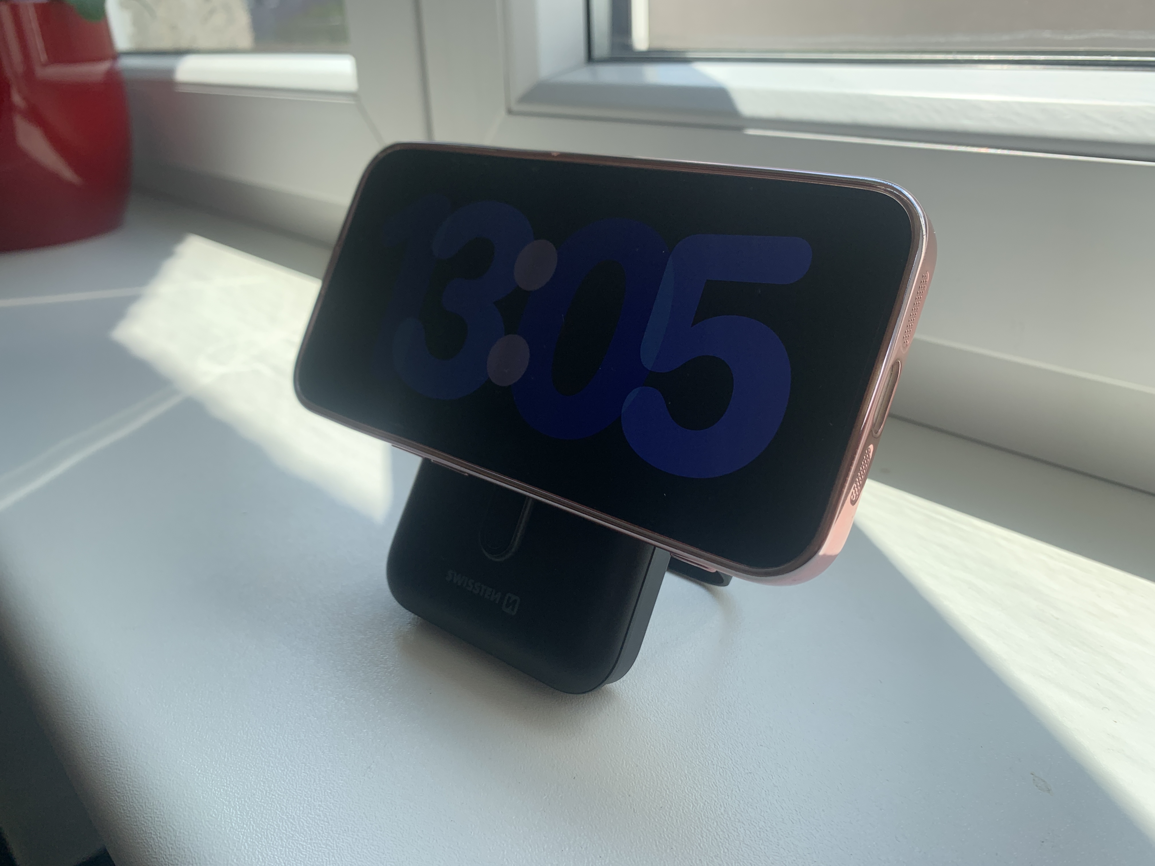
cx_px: 578
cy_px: 433
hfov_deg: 67.3
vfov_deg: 53.1
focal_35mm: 26
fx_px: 868
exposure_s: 1/518
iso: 25
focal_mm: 4.25
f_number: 1.8
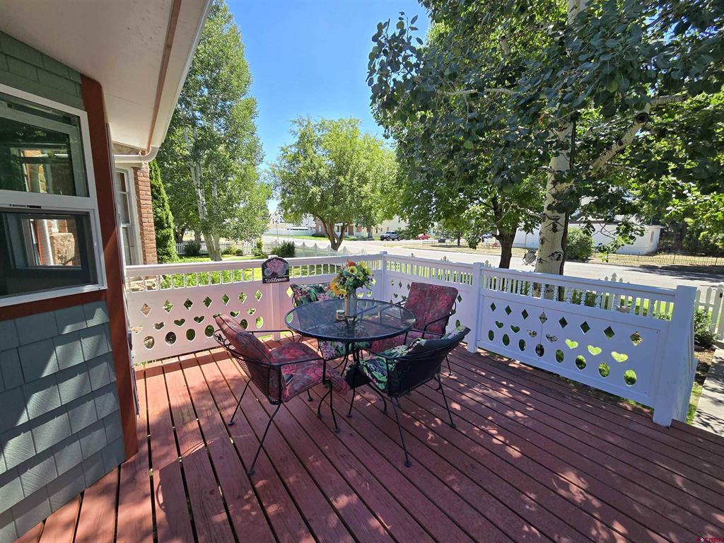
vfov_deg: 89.9
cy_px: 272
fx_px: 272
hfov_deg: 106.2
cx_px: 362
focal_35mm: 13
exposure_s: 1/736
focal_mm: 2.2
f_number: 2.2
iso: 50
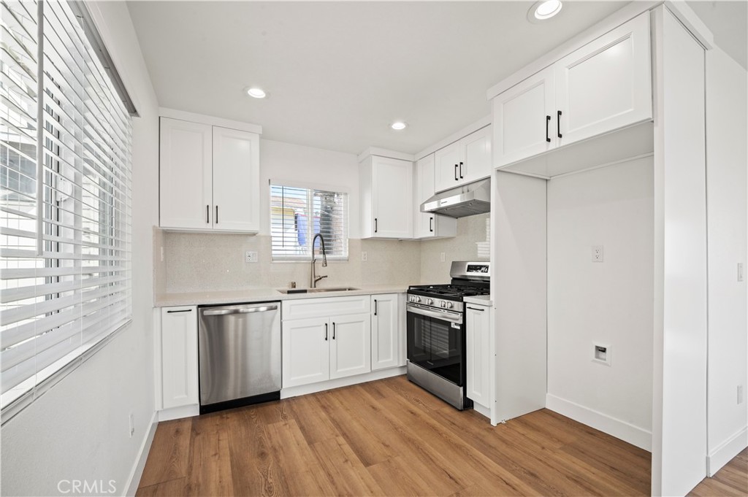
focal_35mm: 14
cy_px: 248
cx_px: 374
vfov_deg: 81.1
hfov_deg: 104.3
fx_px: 291
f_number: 9
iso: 500
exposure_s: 1/13
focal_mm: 14
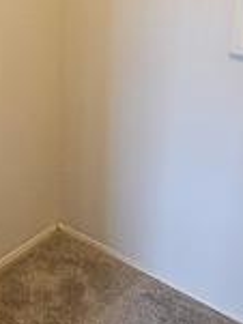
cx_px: 19
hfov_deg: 25.6
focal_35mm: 55
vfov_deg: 33.9
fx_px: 516
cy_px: 62
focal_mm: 2.2
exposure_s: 1/30
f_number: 2.2
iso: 400
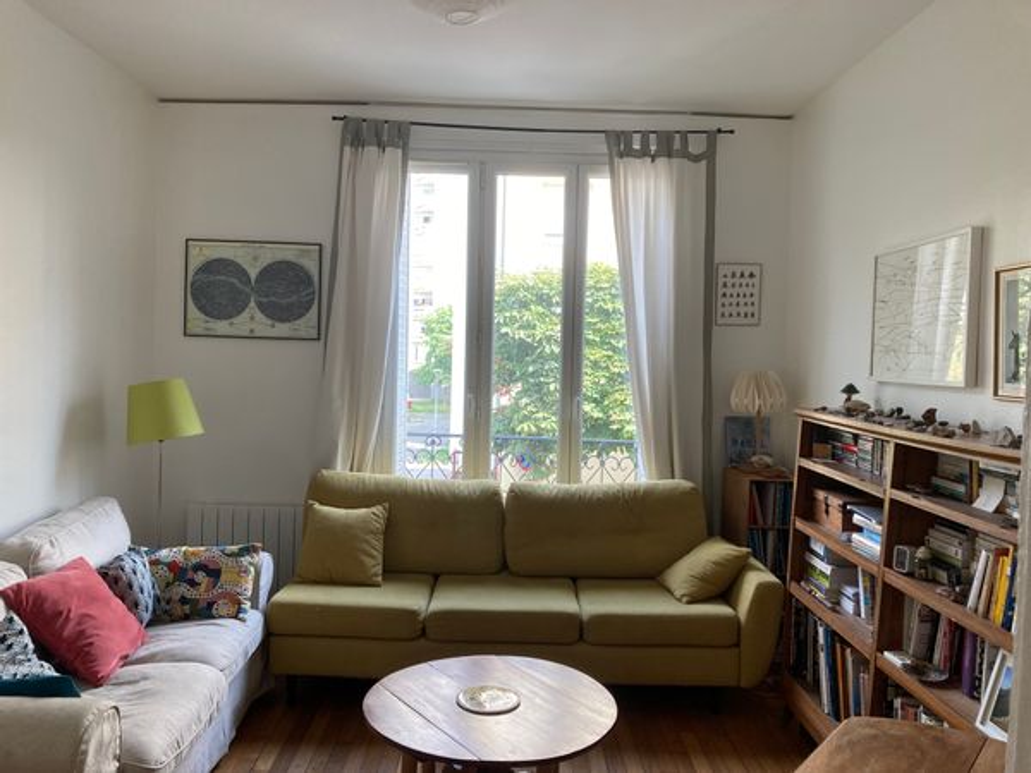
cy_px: 386
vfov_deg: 49.7
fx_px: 834
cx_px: 516
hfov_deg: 63.4
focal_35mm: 28
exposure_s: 1/121
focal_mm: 3.99
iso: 64
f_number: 1.8
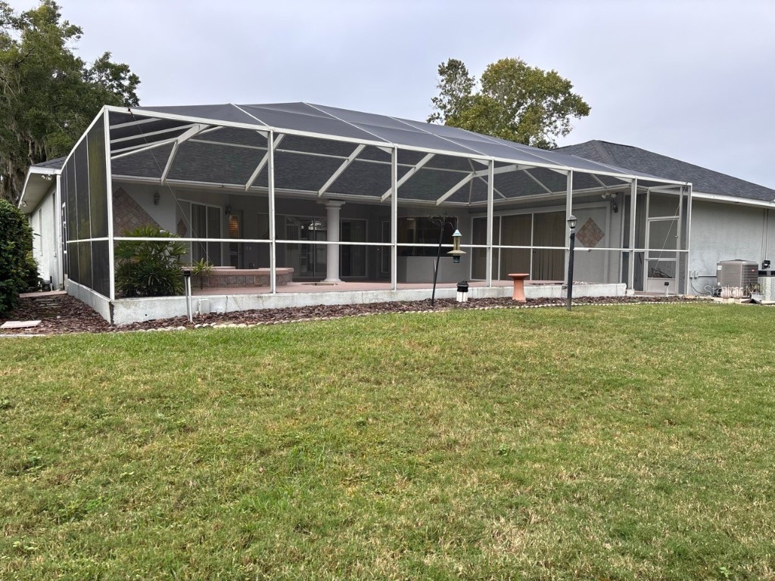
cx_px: 388
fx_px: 582
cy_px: 290
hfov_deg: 67.3
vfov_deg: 53.1
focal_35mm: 26
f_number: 1.6
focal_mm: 5.96
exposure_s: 1/512
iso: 50
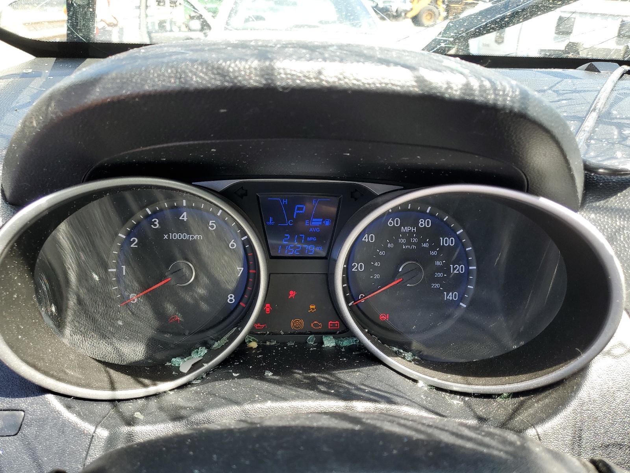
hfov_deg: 67.3
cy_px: 236
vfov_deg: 53.1
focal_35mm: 26
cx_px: 315
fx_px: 473
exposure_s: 1/217
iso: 50
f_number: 1.5
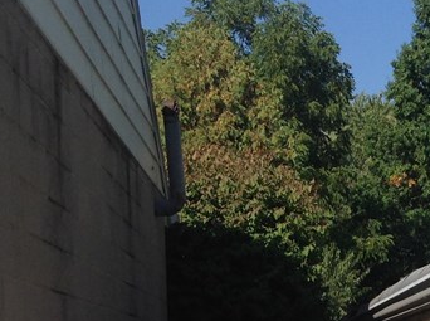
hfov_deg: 18.0
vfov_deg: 13.4
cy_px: 456
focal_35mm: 105
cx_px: 484
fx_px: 1302
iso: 50
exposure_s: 1/1681
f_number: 2.4
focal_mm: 4.28
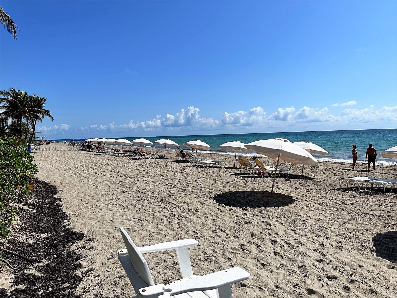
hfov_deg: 71.6
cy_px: 149
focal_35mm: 24
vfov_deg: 56.8
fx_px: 275
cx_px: 198
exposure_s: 1/12048
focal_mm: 6.86
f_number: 1.78
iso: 80
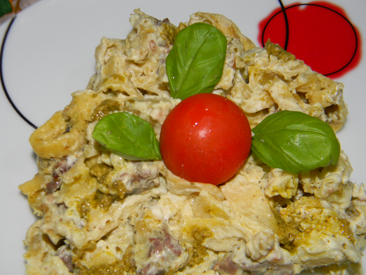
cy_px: 138
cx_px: 183
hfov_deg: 45.8
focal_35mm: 41
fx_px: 433
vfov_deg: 35.1
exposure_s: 1/30
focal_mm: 7.3
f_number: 7.6
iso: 200
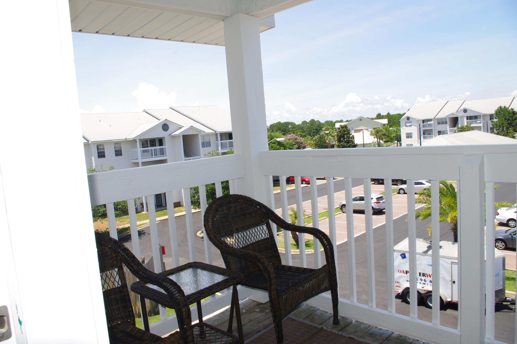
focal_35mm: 27
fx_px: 387
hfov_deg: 67.4
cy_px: 172
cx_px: 258
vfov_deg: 47.8
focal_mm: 18
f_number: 13
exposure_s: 1/180
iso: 400
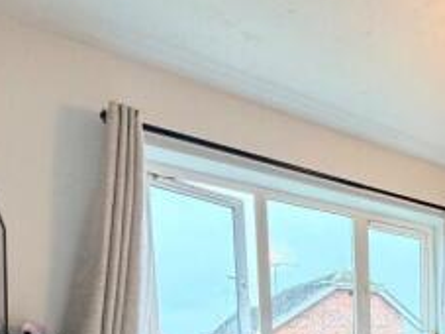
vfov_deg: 32.8
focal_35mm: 36
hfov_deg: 41.5
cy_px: 398
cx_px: 483
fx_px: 463
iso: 400
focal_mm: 2.22
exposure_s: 1/50
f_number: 2.2
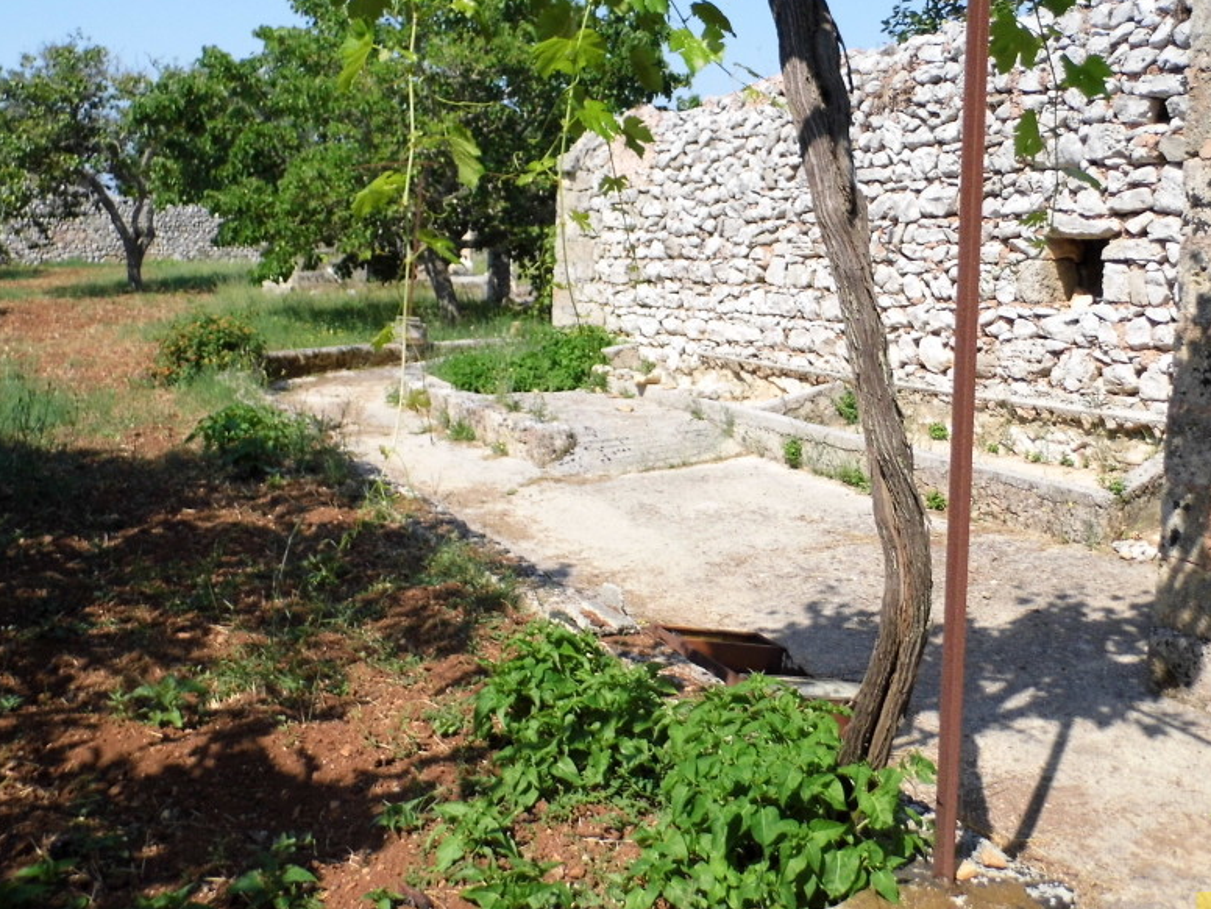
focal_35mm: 33
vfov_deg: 42.9
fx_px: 1154
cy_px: 401
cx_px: 668
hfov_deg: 55.2
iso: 100
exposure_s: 1/160
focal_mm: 4.5
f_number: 8.9
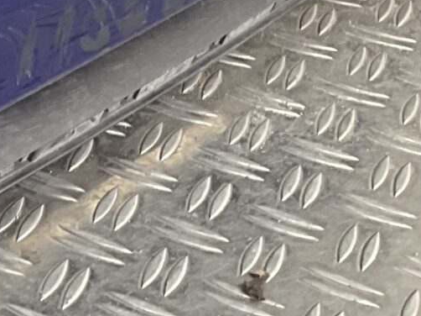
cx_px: -493
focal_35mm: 148
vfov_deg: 9.3
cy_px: -329
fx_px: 1799
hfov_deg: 11.6
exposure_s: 1/120
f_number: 1.8
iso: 32
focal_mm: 3
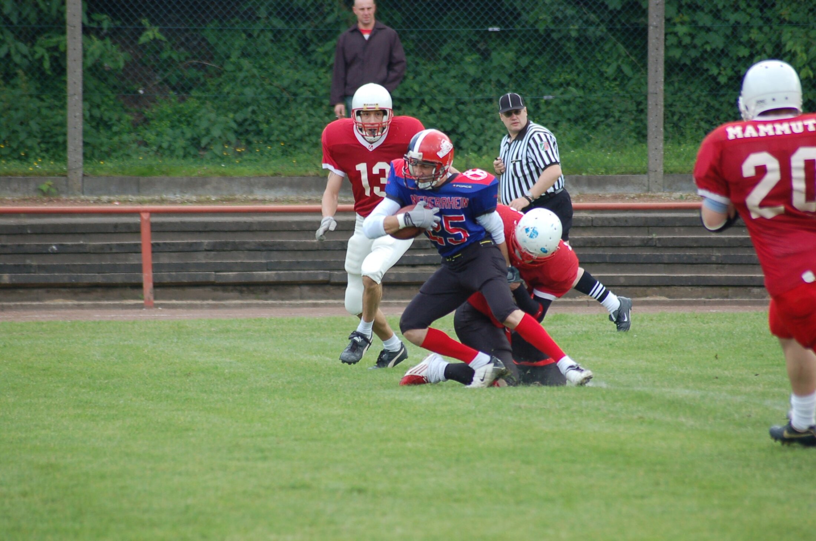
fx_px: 7466
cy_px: 270
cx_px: 408
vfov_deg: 4.1
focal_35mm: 330
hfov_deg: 6.3
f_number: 5.3
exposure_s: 1/500
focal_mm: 220
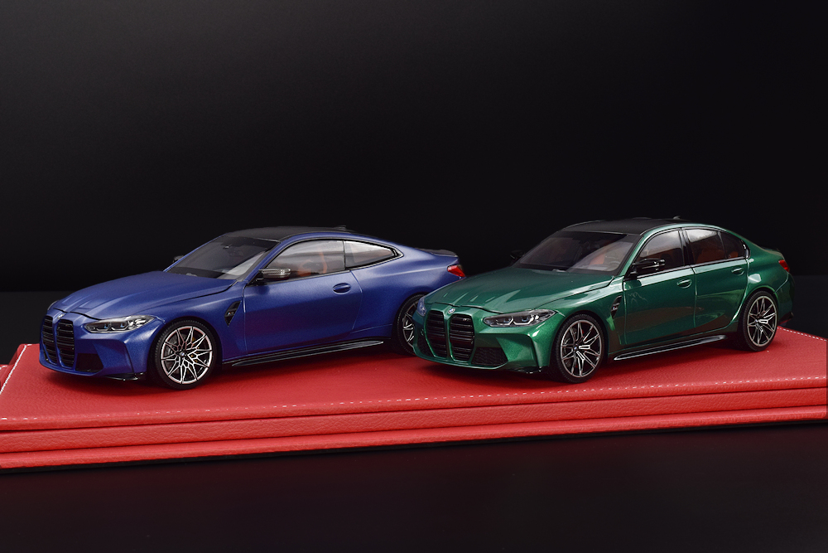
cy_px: 276
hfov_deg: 37.8
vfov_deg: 25.8
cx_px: 414
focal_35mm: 52
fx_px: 1208
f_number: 22
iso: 200
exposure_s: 1/2.5
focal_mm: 35
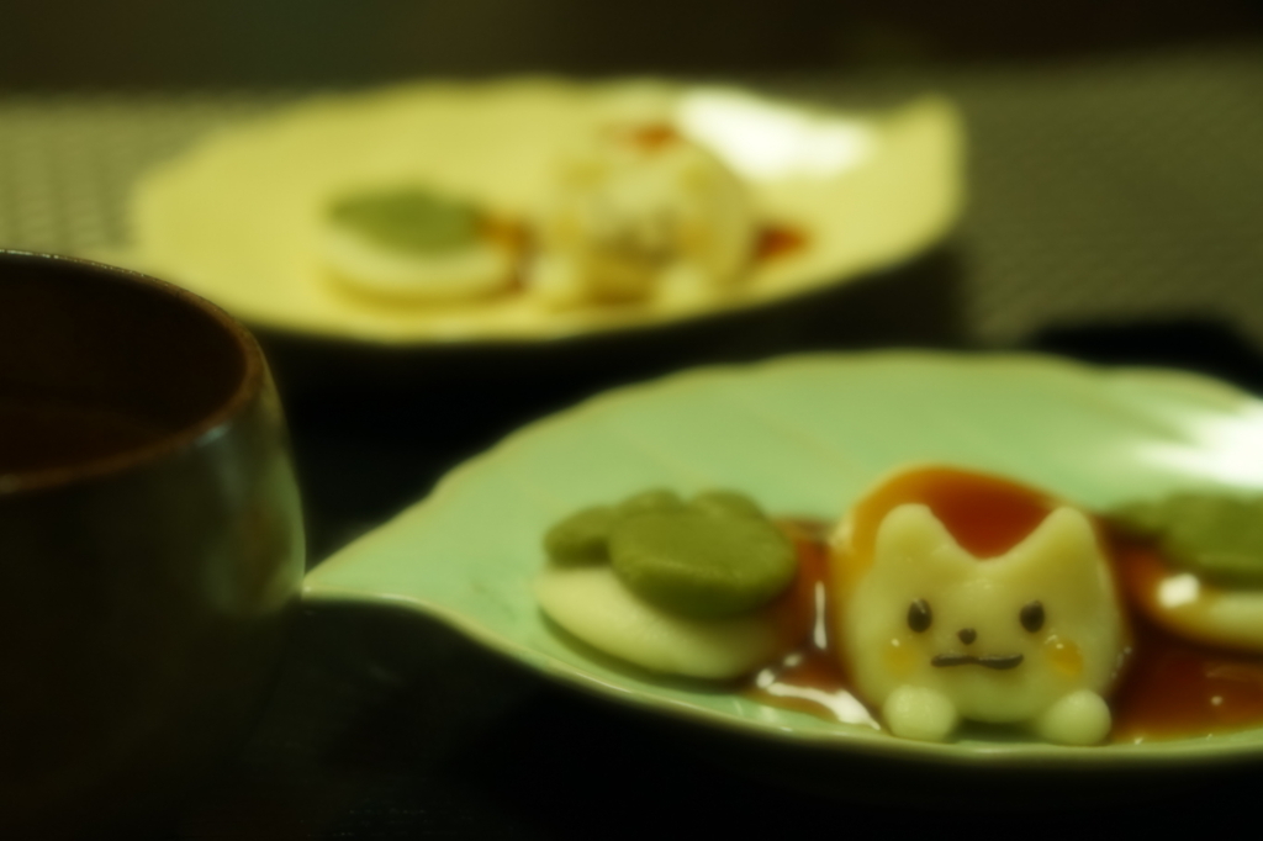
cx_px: 632
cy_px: 420
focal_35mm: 75
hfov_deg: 27.0
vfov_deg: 18.2
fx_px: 2630
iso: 1600
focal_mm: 50
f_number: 3.5
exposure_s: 1/80
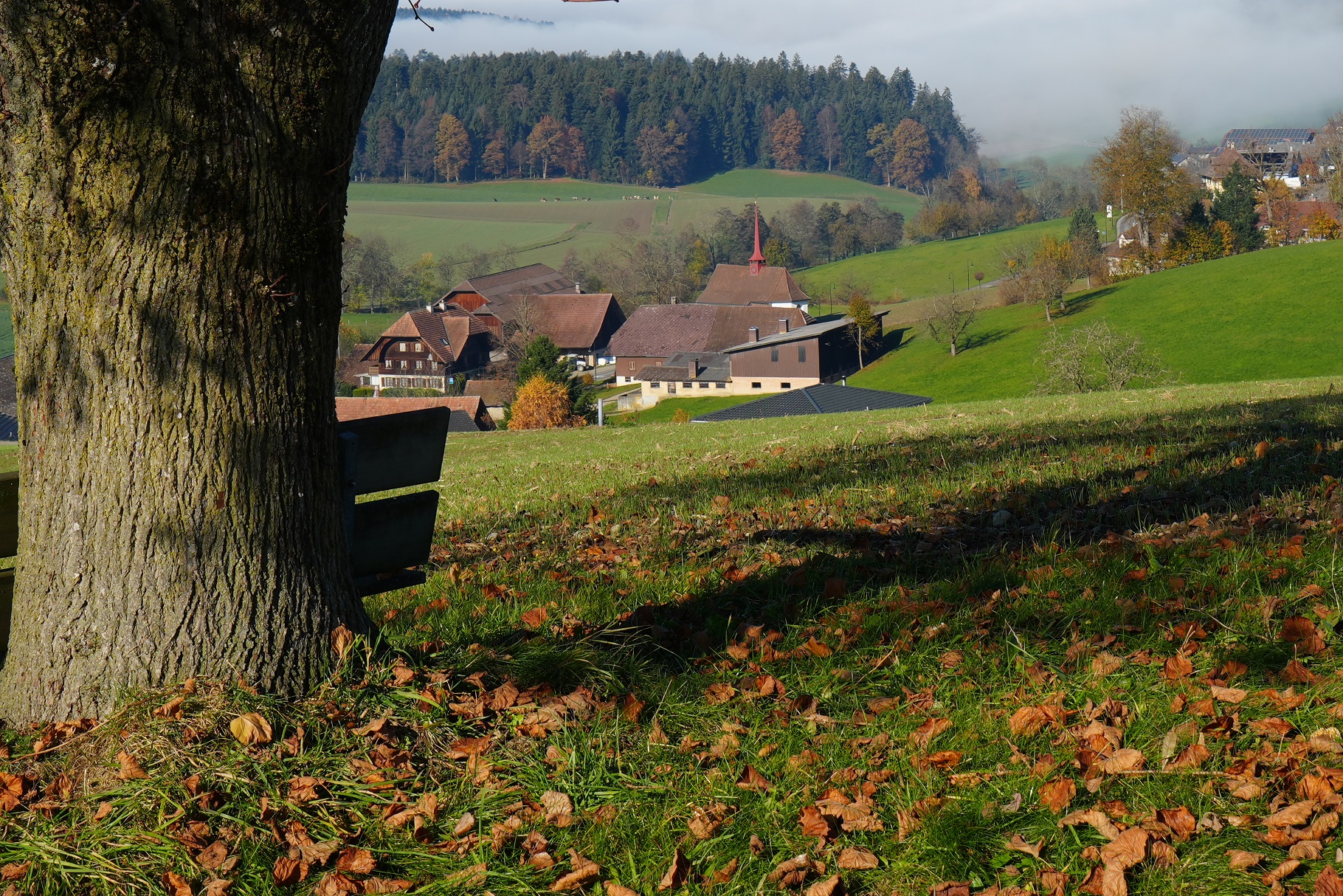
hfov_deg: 26.3
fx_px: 2873
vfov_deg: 17.5
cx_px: 791
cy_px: 109
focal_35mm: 77
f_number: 10
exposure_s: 1/200
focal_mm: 40
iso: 100
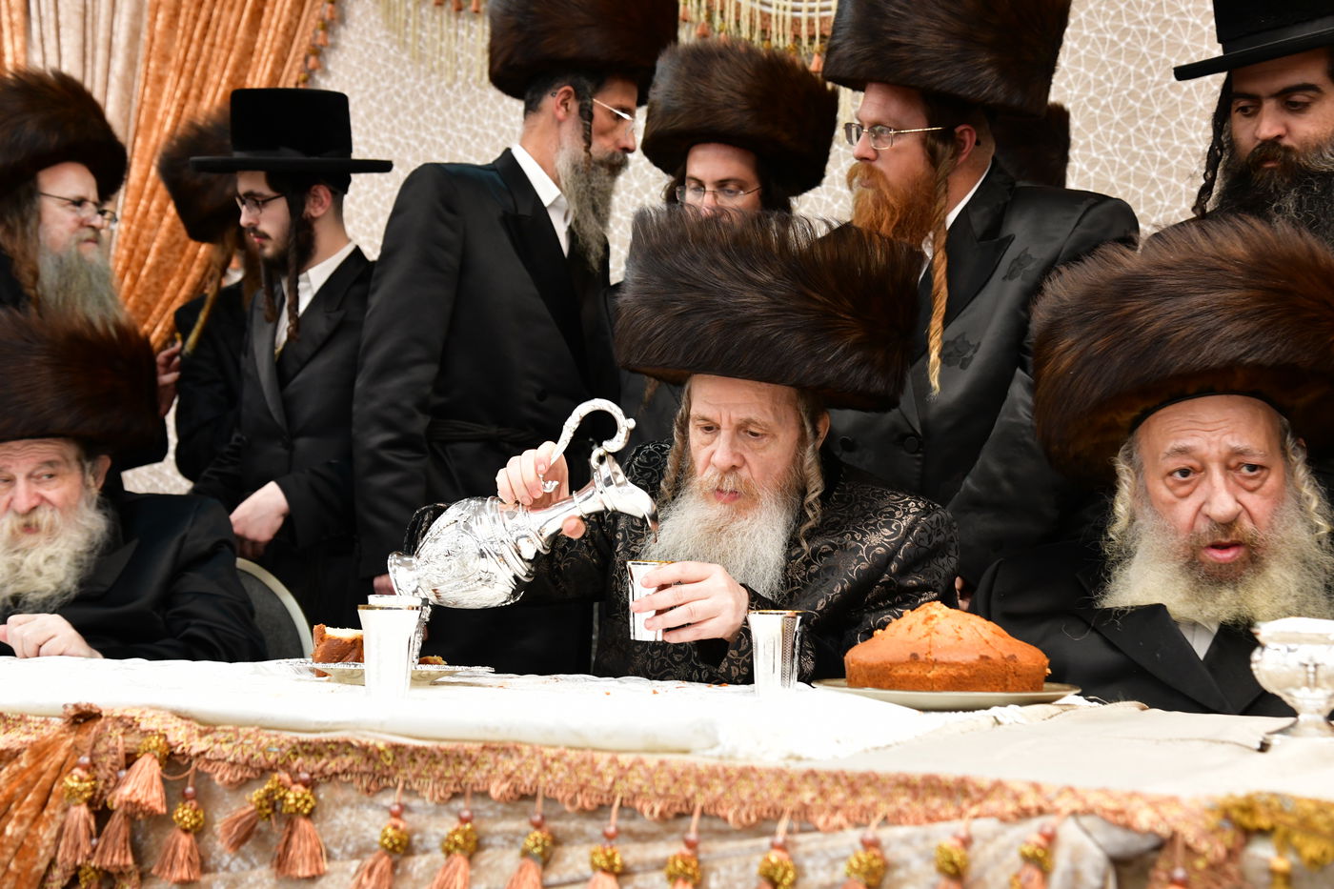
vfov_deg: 26.0
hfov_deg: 38.2
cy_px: 444
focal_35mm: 52
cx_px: 667
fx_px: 1927
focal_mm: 52
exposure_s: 1/100
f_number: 5.6
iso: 2000
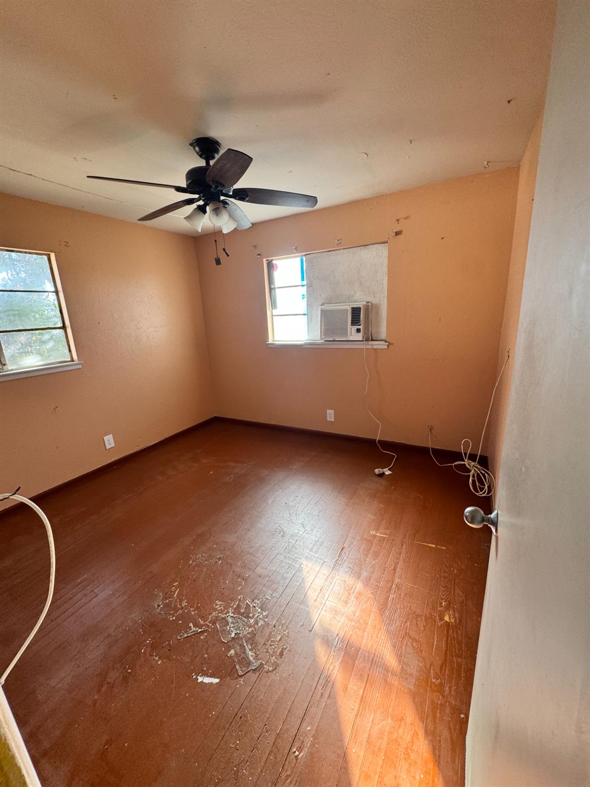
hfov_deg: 85.7
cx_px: 295
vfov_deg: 102.1
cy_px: 394
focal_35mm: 14
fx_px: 318
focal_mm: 2.22
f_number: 2.2
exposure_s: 1/99
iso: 100
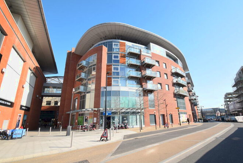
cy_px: 80
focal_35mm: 16
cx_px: 129
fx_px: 108
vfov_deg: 73.8
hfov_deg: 96.6
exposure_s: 1/200
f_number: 8
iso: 100
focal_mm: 10
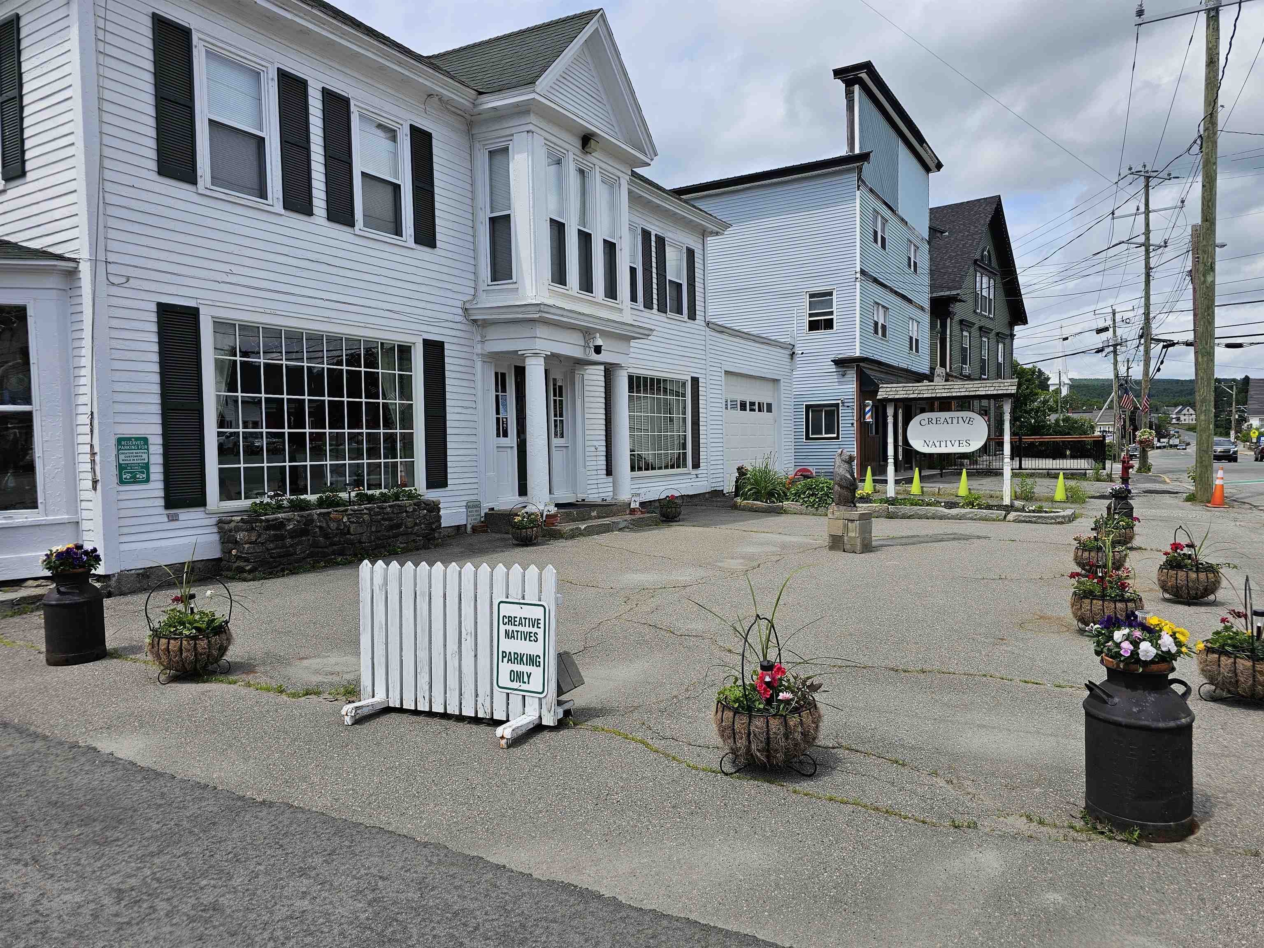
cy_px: 474
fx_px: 840
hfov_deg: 73.9
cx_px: 632
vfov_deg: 58.9
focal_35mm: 23
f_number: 1.7
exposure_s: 1/944
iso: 10
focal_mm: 6.3
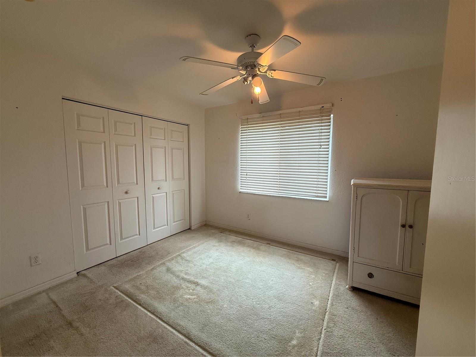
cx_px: 238
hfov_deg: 102.1
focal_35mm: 14
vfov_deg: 85.7
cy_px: 178
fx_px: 193
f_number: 2.2
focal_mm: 2.22
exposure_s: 1/120
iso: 200
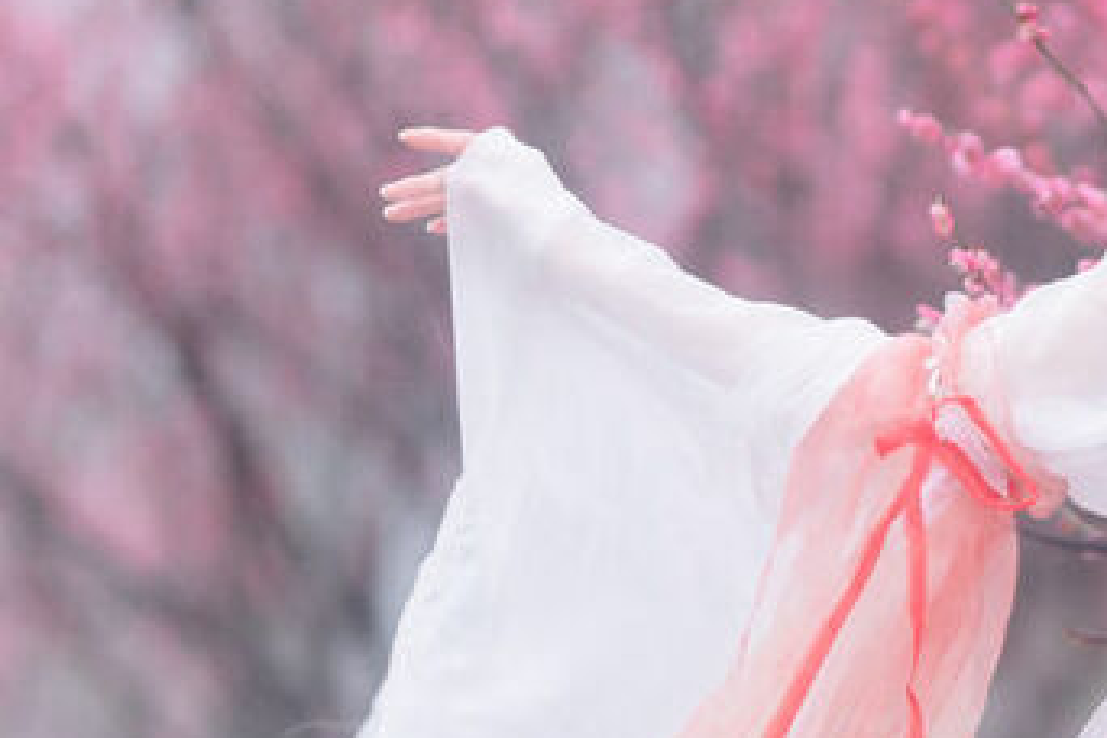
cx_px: 1389
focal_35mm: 261
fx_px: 8025
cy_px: 414
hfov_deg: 7.8
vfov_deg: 5.3
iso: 250
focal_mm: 85
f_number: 1.4
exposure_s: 1/800
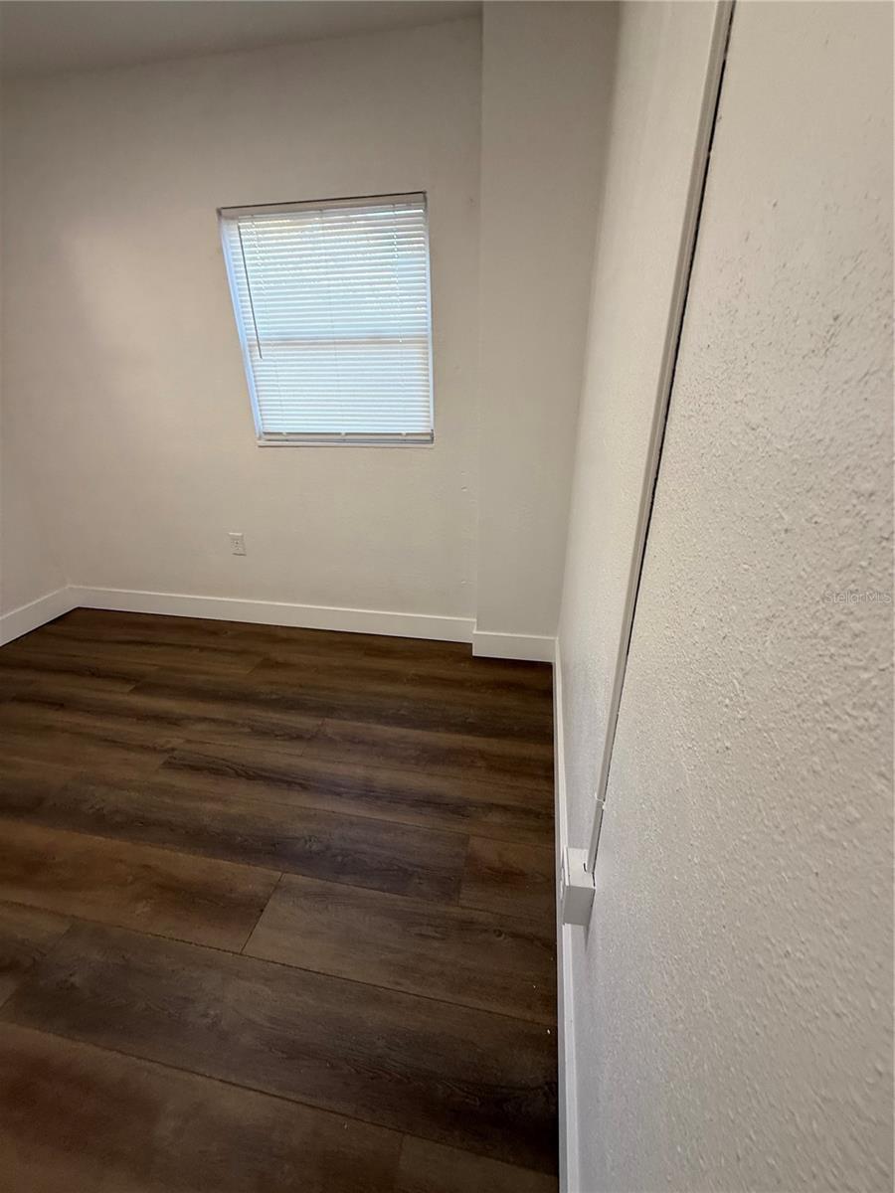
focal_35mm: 14
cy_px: 596
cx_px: 448
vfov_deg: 102.1
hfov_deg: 85.7
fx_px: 483
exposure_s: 1/120
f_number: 2.2
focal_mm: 2.22
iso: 160
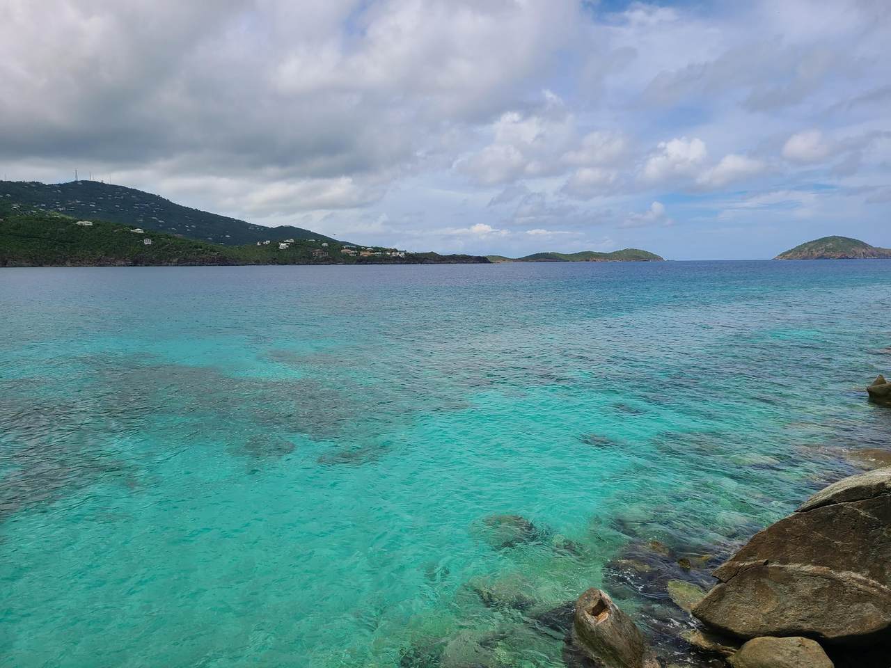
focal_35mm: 26
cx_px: 446
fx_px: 669
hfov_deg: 67.3
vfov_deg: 53.1
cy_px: 334
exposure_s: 1/3829
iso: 40
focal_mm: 5.4
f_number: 1.8
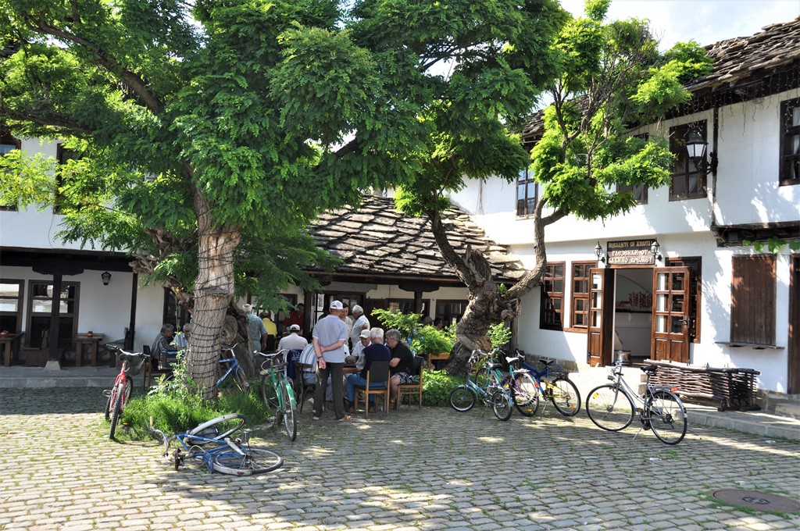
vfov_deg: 36.8
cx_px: 400
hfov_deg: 53.2
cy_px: 266
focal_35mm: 36
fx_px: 799
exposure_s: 1/200
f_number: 7.1
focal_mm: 24
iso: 200
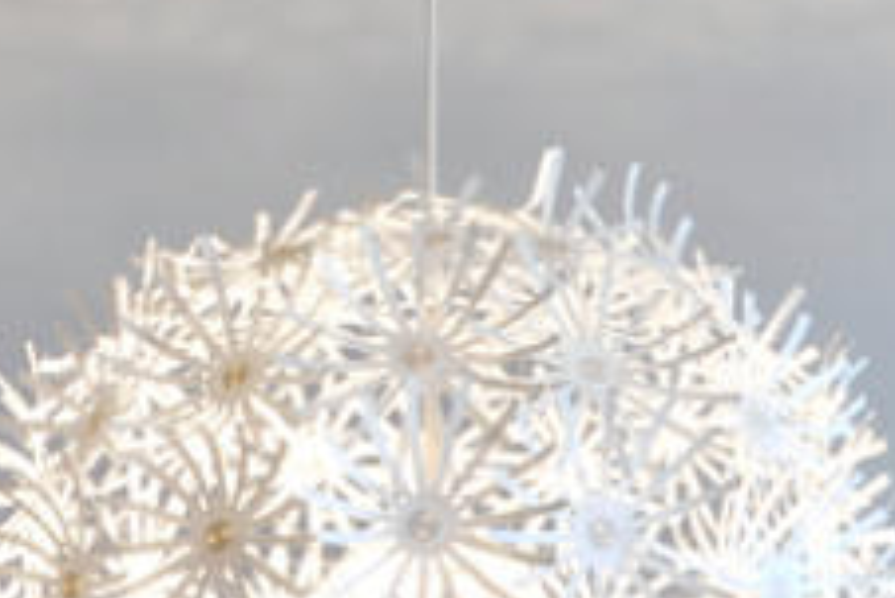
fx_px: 4751
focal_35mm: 191
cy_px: 2192
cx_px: 206
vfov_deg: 6.2
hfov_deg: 10.7
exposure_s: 1
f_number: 14
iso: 400
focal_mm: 24
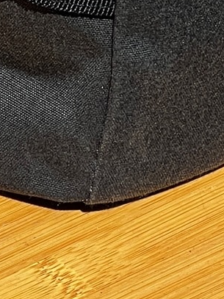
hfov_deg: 3.8
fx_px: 3349
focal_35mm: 388
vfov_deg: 5.0
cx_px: -162
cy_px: -278
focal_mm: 9
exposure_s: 1/935
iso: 32
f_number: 2.8
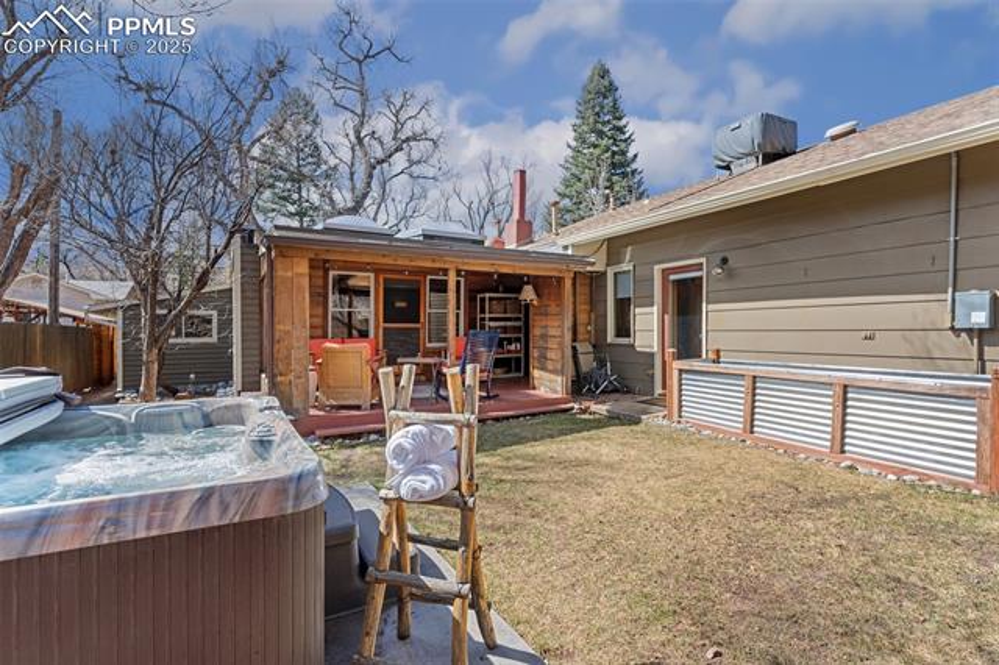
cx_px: 500
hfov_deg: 93.3
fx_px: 471
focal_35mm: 17
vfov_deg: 70.4
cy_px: 332
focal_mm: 17
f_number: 11
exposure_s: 1/40
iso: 100
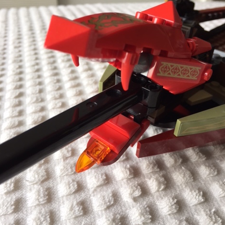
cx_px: 114
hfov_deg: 47.2
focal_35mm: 35
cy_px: 111
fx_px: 257
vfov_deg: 47.2
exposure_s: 1/60
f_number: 2.2
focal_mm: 4.15
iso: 32
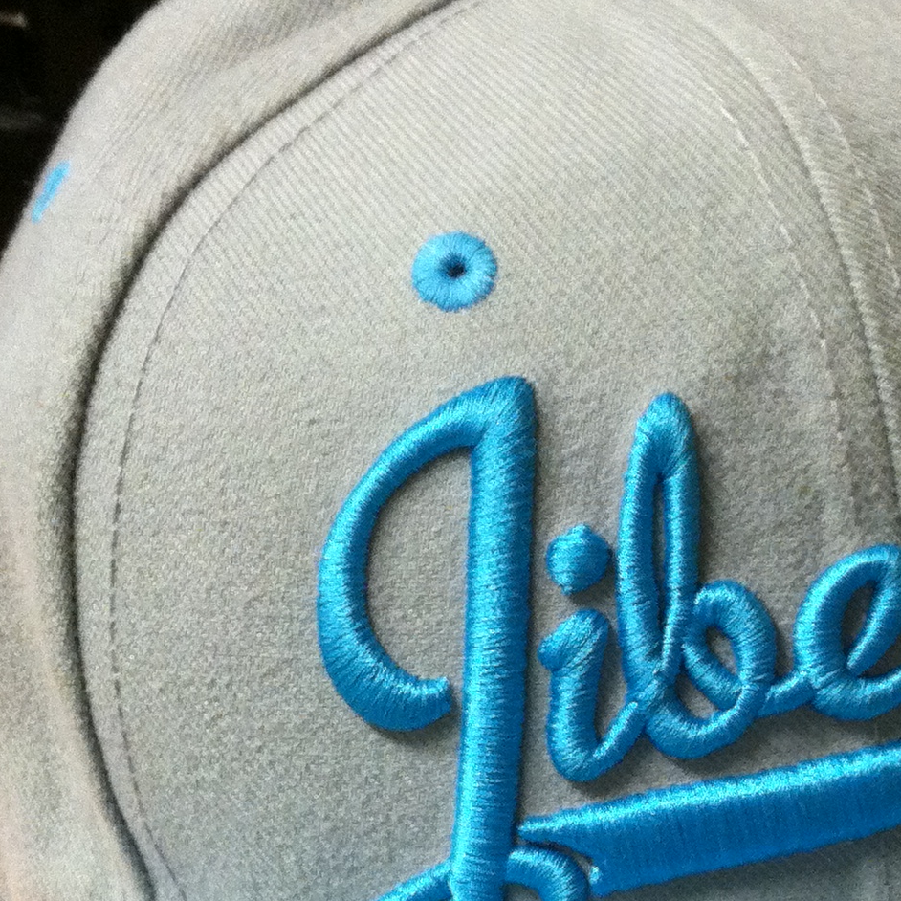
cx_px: 682
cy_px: 741
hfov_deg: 20.2
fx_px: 2503
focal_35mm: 85
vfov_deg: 20.1
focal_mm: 3.85
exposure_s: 1/15
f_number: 2.8
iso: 200
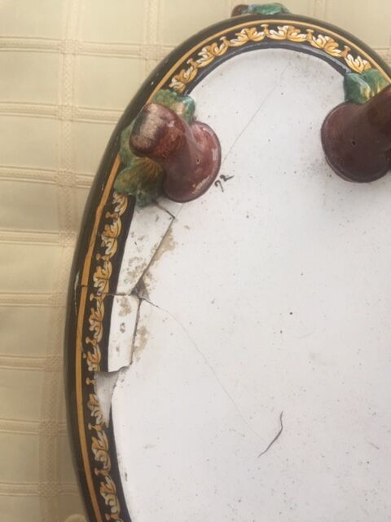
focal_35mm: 29
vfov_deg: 61.7
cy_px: 261
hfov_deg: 48.2
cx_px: 196
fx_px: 437
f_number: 2.2
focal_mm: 4.15
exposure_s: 1/33
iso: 125
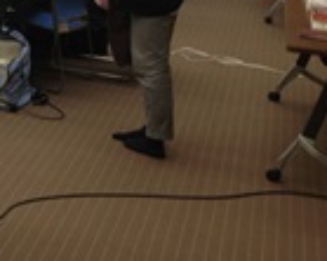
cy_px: -45
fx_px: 1006
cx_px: -198
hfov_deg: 16.4
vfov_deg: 14.4
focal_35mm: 104
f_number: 2.4
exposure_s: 1/24
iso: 50
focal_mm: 4.13
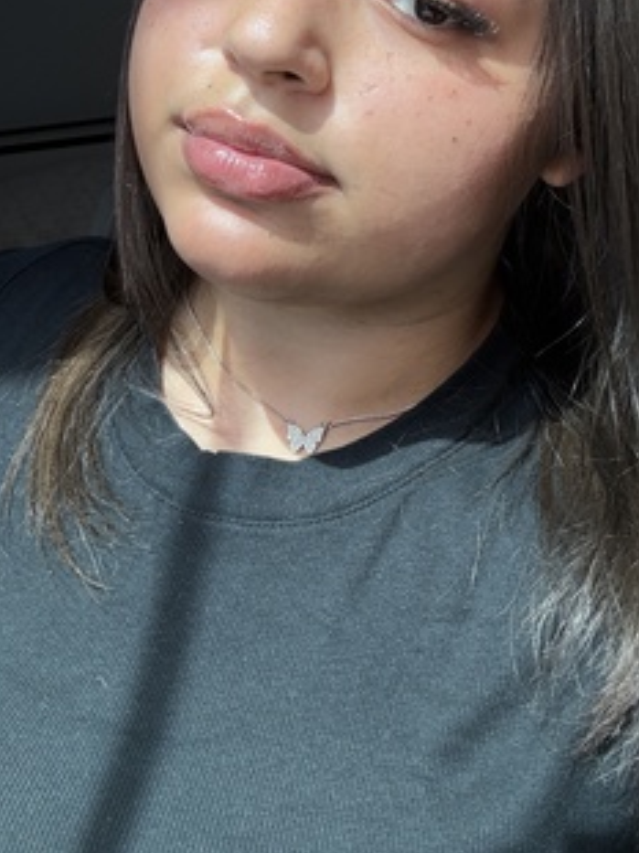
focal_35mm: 37
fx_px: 911
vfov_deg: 48.2
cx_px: 374
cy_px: 211
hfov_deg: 38.5
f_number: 1.9
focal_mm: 2.69
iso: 20
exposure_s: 1/121
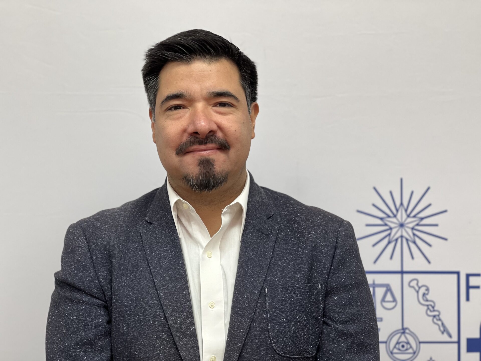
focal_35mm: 77
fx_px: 1070
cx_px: 240
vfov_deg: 19.1
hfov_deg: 25.3
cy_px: 180
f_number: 2.8
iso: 100
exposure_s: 1/33
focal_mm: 9
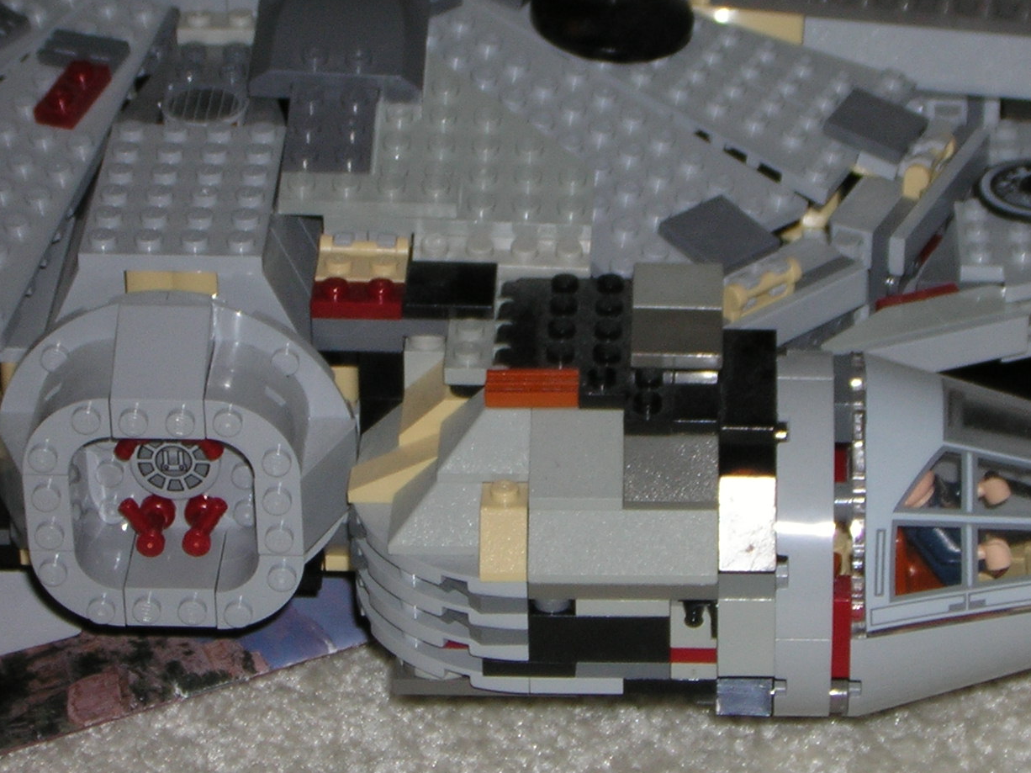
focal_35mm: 141
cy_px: 435
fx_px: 4199
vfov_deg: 10.5
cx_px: 666
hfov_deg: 14.0
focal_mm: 14.1
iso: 50
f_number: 4.7
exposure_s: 1/60.1
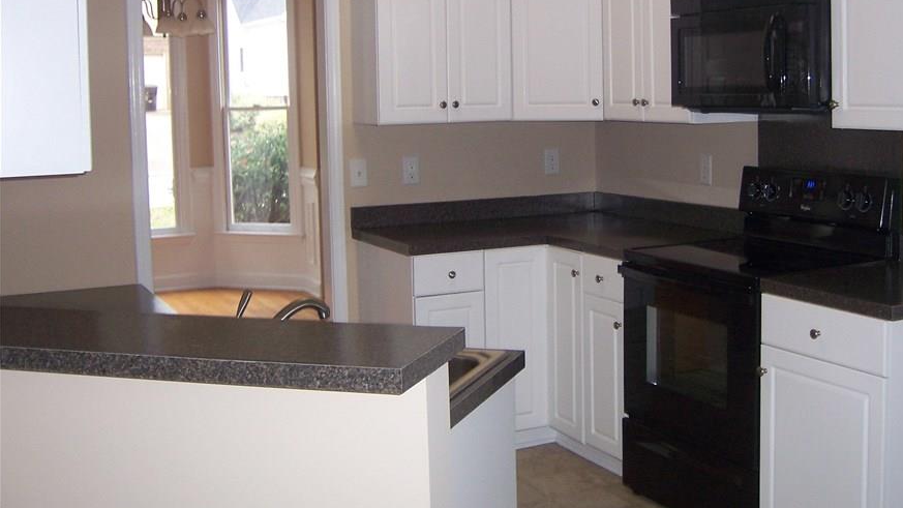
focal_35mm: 46
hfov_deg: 44.4
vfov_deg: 25.8
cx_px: 529
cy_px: 153
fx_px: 1101
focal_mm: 6.2
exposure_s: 1/60
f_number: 2.8
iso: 125
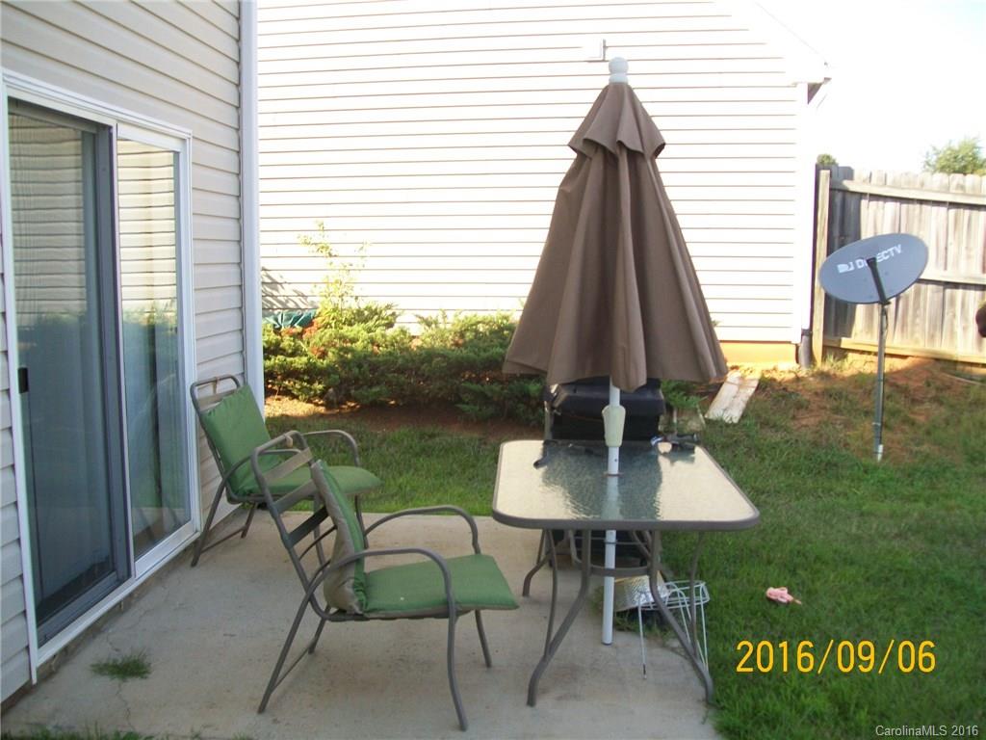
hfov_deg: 51.4
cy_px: 370
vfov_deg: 39.7
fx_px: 1025
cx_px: 493
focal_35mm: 36
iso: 64
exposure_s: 1/250
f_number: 2.7
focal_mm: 6
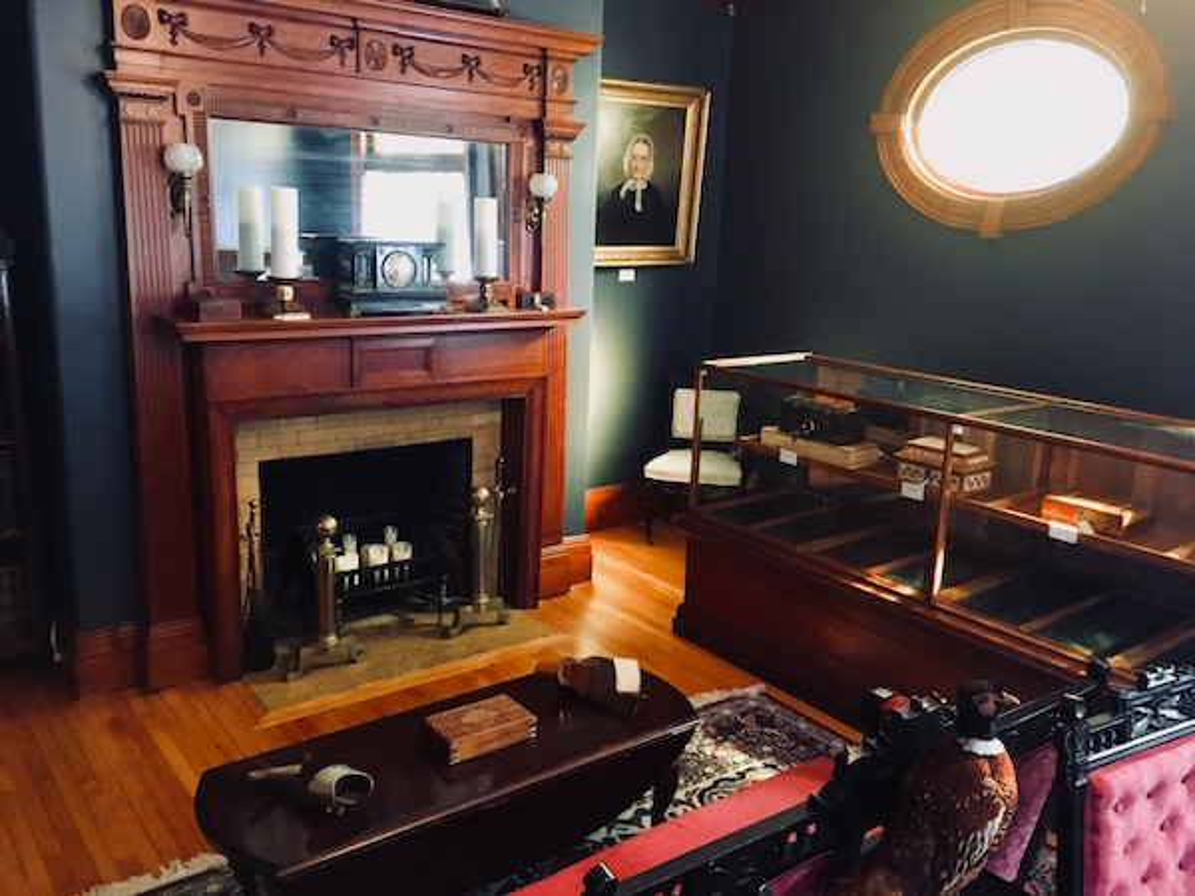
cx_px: 598
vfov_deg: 48.2
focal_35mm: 29
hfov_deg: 61.7
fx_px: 1001
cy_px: 448
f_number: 2.2
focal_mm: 4.15
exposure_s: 1/15
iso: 320
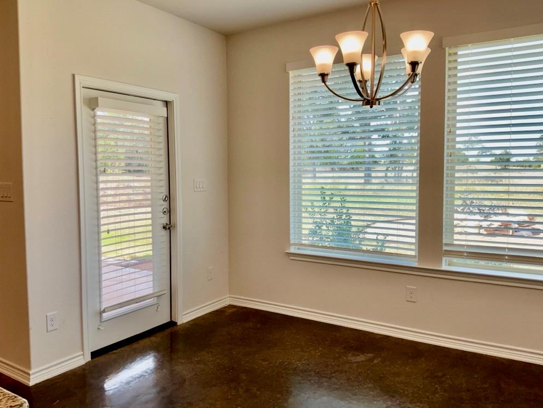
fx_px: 439
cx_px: 267
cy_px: 202
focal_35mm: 28
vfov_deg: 49.8
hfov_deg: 63.4
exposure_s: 1/138
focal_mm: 3
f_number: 1.8
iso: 16
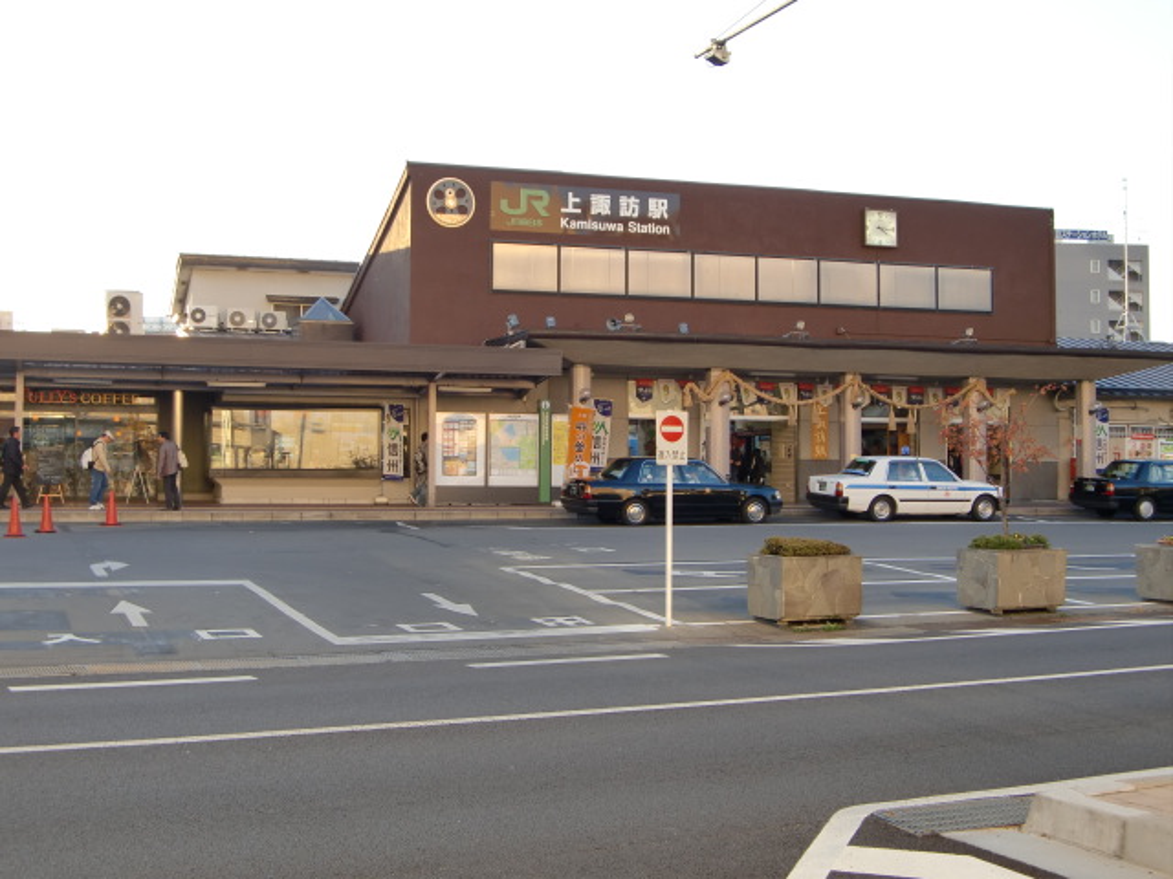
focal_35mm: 46
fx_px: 1559
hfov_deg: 41.2
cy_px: 440
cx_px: 586
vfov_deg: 31.5
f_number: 3.3
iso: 64
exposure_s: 1/125
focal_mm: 8.2
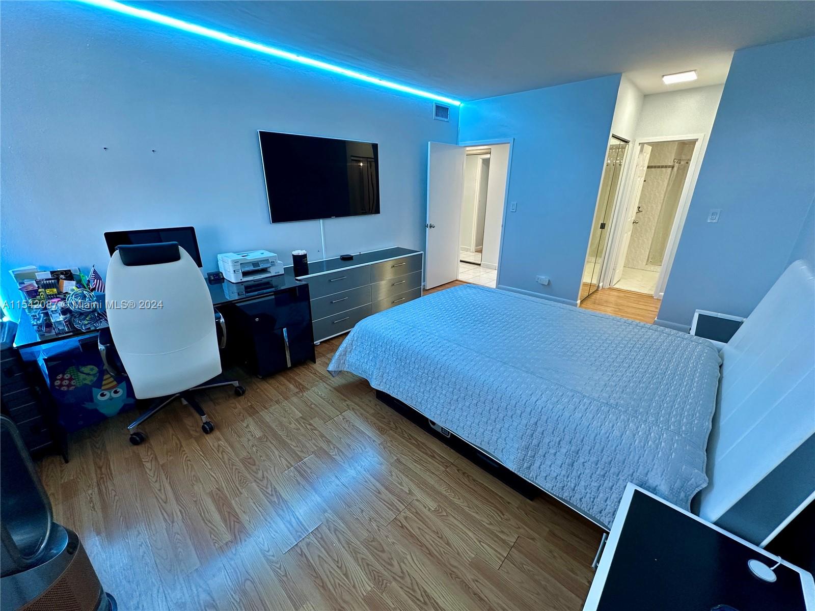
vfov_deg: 85.7
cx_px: 408
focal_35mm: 14
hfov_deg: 102.1
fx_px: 330
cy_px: 306
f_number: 2.2
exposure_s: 1/60
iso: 200
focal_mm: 2.22
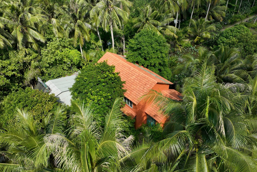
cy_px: 97
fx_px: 186
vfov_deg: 49.4
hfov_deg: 69.4
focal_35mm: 26
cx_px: 132
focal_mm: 12.29
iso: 100
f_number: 2.8
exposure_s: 1/1250
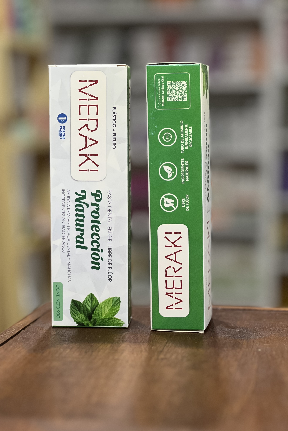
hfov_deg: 16.9
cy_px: 217
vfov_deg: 25.1
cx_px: 127
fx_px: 972
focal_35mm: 81
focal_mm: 9
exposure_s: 1/40
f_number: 2.8
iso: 400
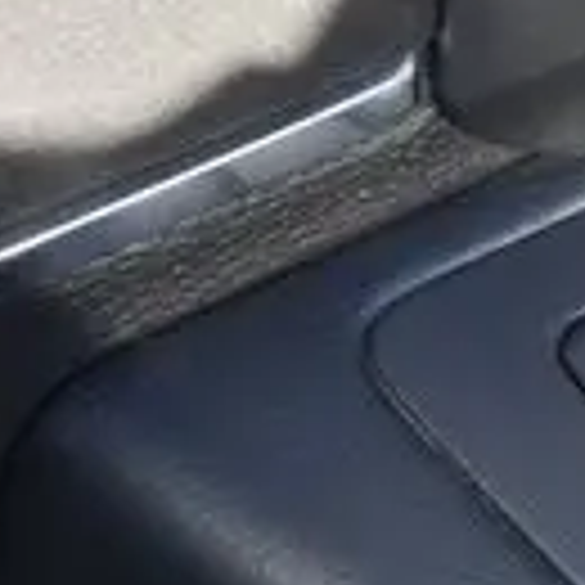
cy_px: -295
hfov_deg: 9.2
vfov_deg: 9.7
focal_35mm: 174
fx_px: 3327
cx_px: 1296
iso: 250
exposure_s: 1/60
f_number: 5
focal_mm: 20
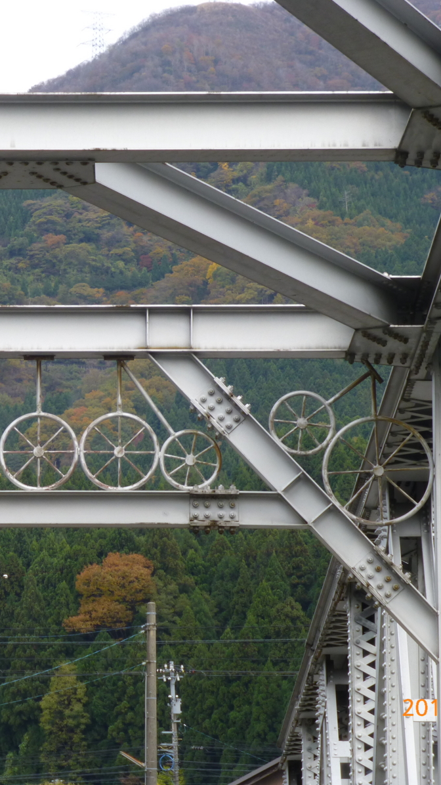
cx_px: 72
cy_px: 392
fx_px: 3701
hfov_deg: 6.8
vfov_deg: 12.1
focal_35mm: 178
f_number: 5.4
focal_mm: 21.8
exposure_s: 1/125
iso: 100
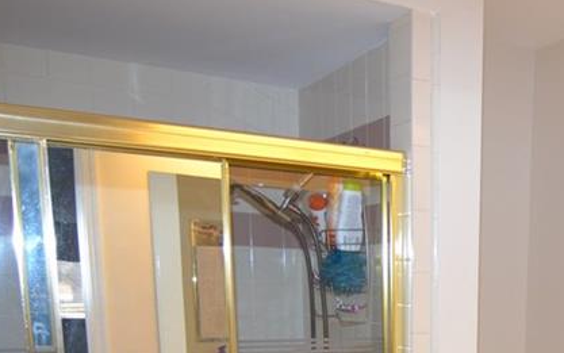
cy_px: 436
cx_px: 506
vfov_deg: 25.4
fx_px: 692
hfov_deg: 41.0
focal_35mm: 45
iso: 720
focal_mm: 12
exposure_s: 1/60
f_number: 4
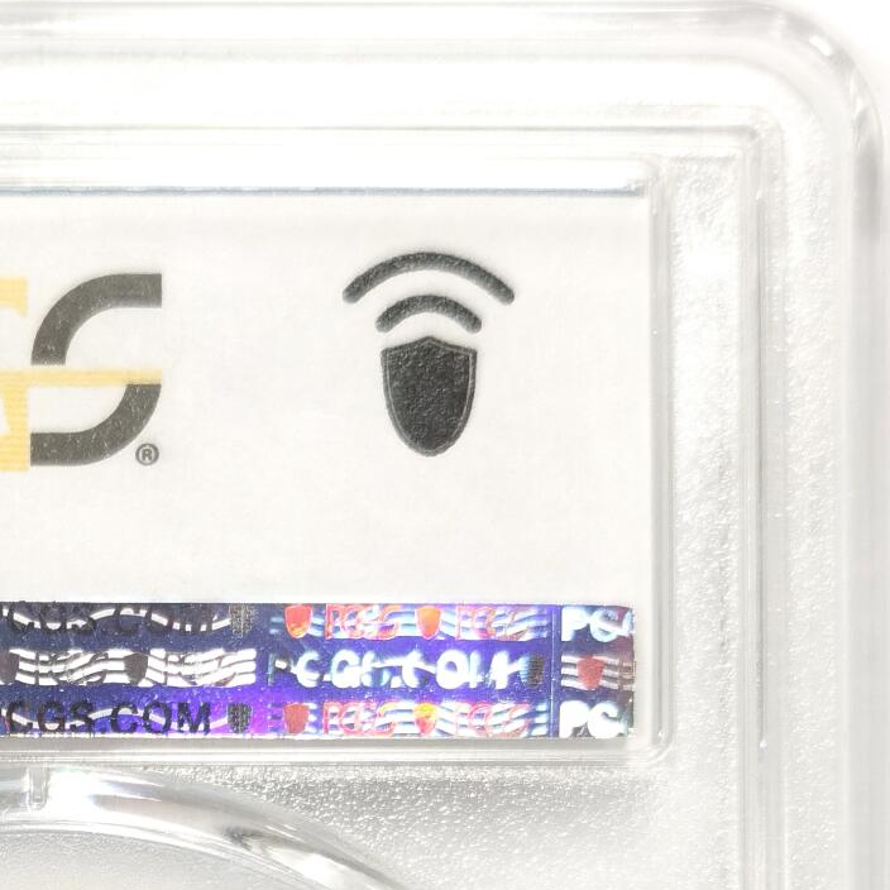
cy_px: 1111
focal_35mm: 122
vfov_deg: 13.8
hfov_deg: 14.1
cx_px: 44
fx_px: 3549
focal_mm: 5.56
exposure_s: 1/100
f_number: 16
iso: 160
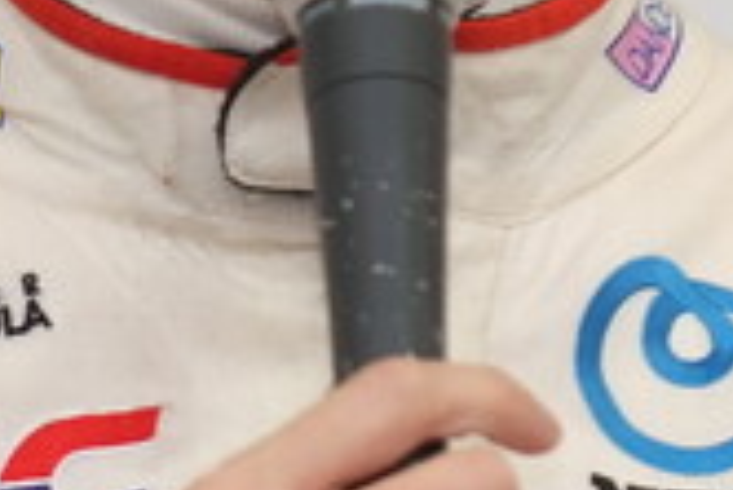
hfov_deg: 2.3
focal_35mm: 910
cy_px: -305
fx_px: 18544
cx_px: 212
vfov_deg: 1.5
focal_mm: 140
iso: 400
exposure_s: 1/160
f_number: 2.8
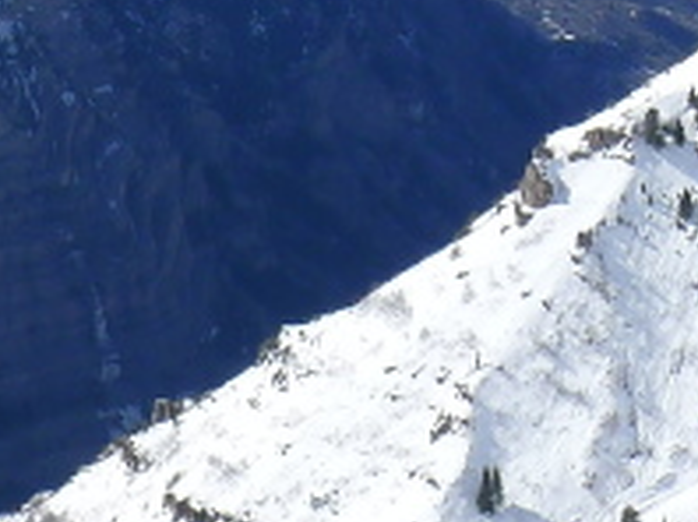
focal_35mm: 207
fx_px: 4169
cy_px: 28
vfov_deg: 7.1
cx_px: 356
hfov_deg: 9.6
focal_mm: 8.5
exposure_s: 1/1000
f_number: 4.5
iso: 80
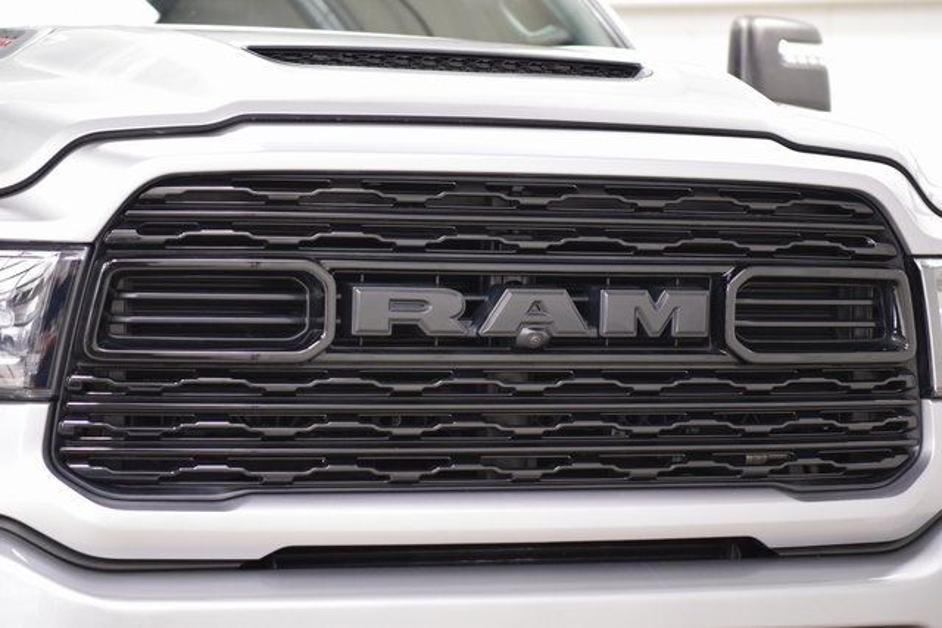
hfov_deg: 19.5
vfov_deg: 13.0
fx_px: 2748
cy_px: 314
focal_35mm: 105
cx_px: 471
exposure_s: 1/50
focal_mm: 70
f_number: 2.8
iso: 1600
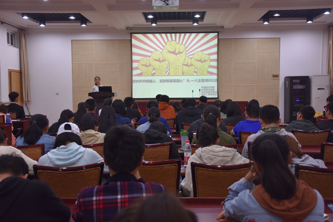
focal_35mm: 40
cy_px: 109
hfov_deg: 48.5
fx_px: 370
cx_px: 169
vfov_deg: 33.4
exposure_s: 1/60
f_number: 4
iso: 560
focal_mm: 26
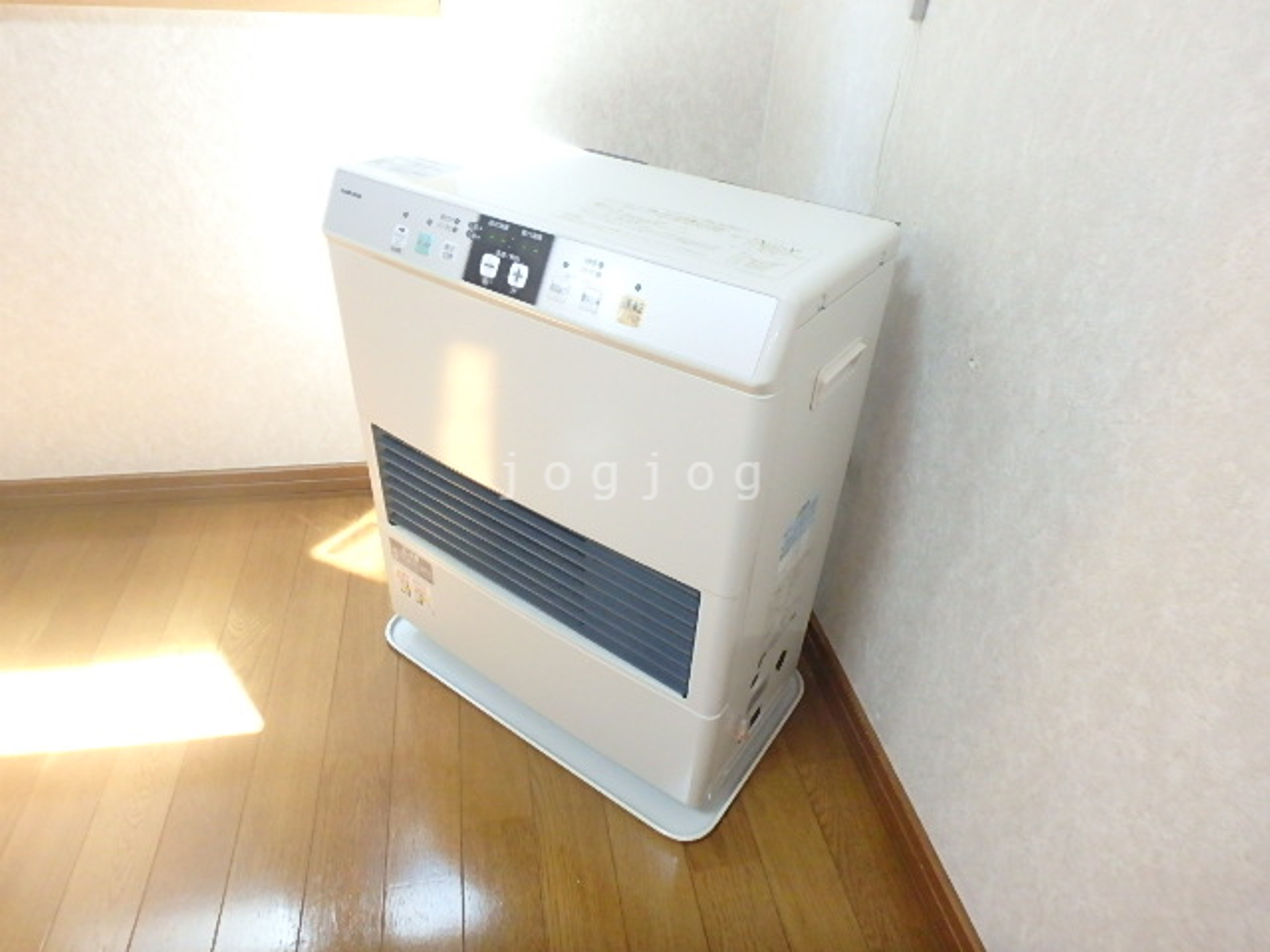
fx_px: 770
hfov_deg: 79.0
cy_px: 476
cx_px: 635
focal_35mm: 21
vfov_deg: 63.4
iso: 800
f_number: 3.5
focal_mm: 3.7
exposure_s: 1/60
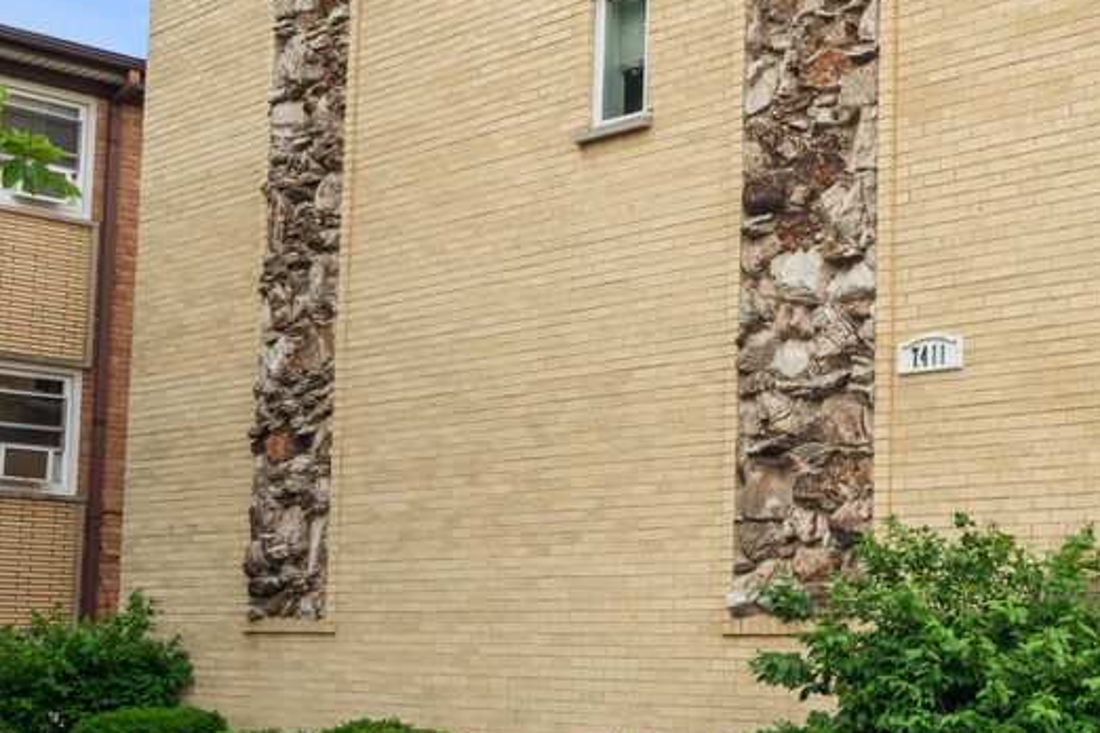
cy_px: -23
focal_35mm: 62
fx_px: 1894
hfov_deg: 31.3
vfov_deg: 21.1
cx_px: 927
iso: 400
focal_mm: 20
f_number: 8
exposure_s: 1/320
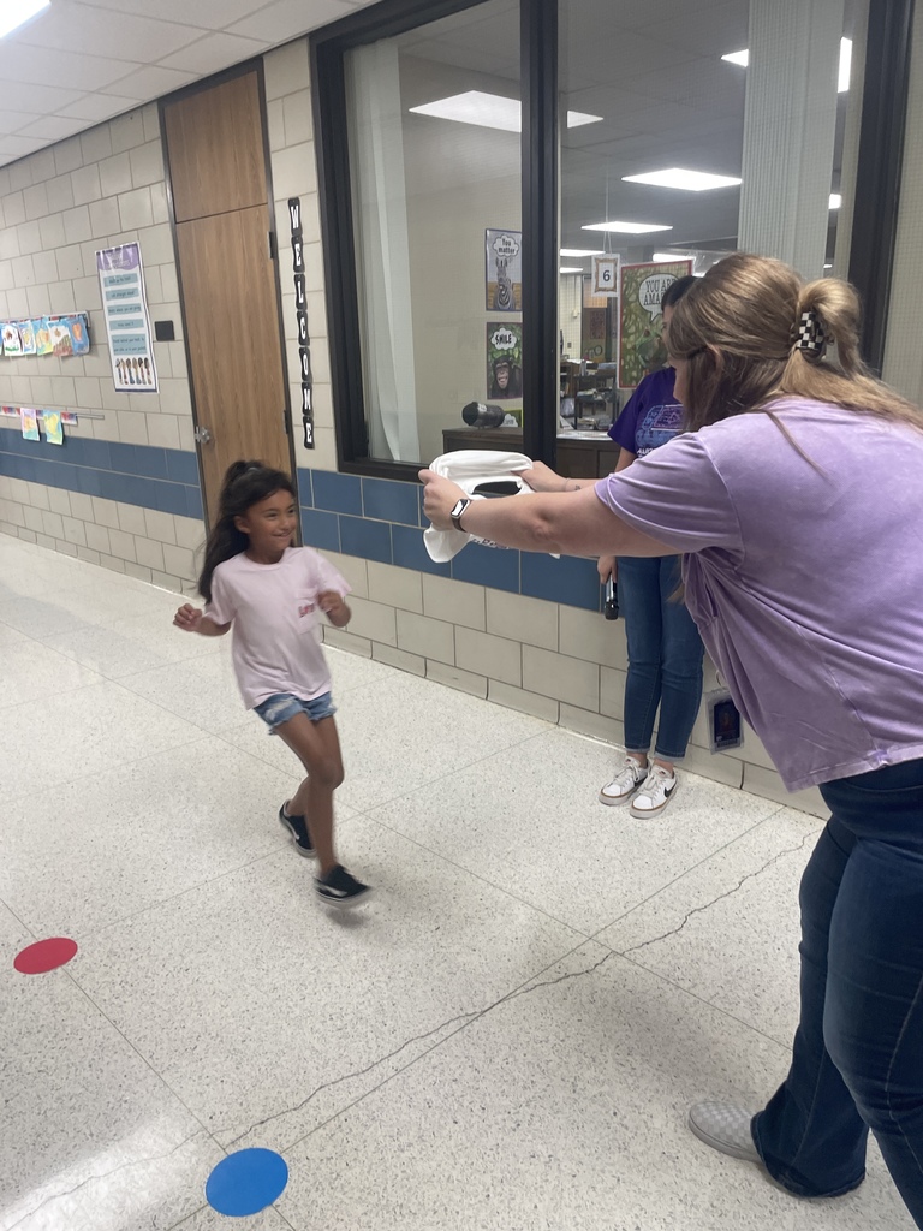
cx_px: 462
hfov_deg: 53.1
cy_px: 616
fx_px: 924
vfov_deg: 67.3
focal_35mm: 26
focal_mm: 4.2
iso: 125
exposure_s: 1/103
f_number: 1.6
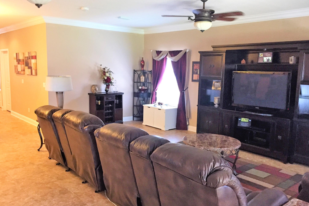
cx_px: 155
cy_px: 106
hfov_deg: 60.3
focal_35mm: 31
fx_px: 266
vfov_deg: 42.3
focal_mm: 4.15
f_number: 2.2
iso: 250
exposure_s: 1/30
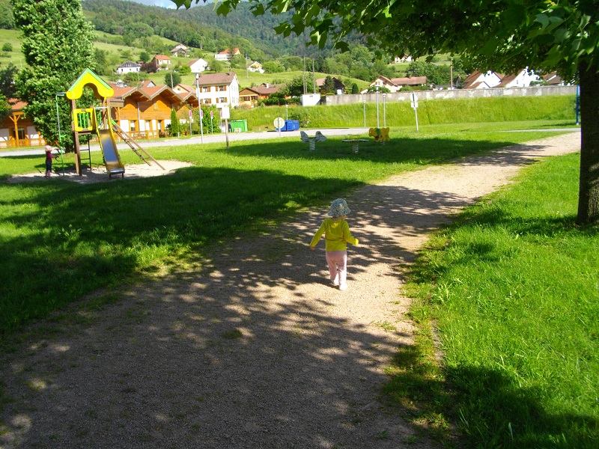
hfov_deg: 58.4
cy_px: 224
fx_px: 536
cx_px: 300
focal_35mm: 31
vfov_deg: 45.4
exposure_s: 1/80
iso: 100
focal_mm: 5.7
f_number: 8.8
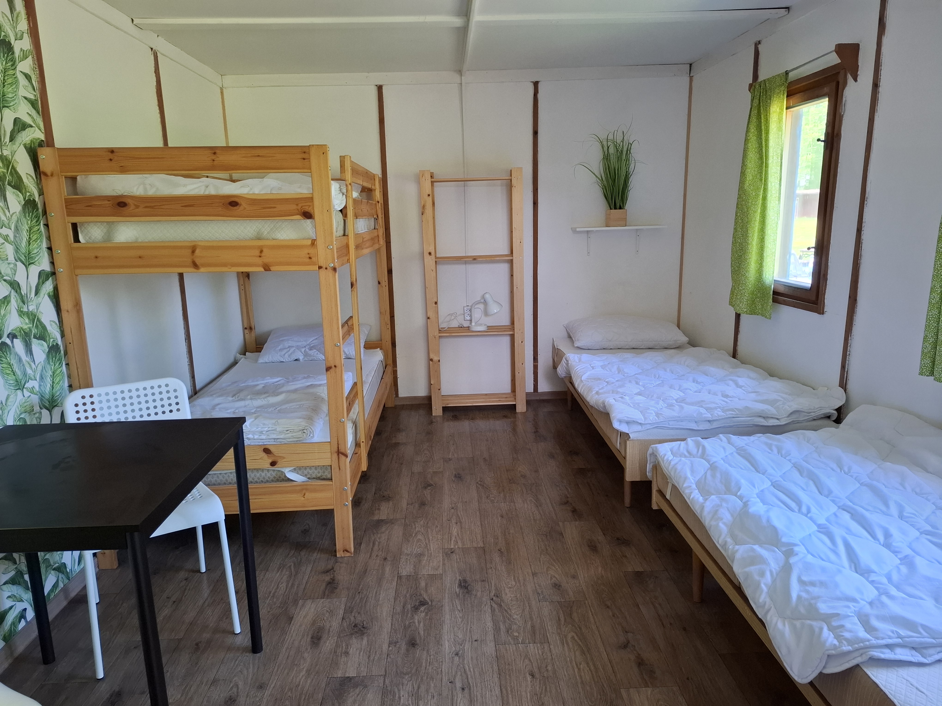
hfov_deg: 73.9
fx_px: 626
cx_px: 471
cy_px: 353
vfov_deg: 58.9
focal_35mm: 23
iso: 250
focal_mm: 5.54
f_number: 1.8
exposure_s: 1/100
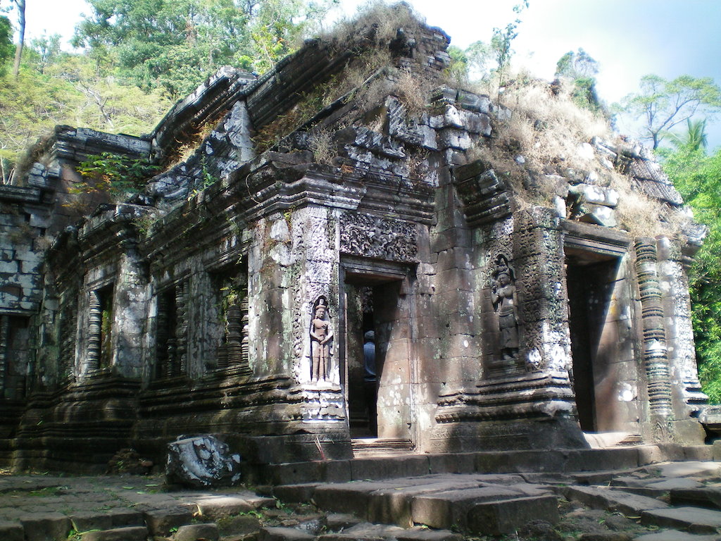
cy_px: 270
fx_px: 791
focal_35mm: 38
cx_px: 360
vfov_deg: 37.7
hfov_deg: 49.0
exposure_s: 1/200
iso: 64
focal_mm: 6.3
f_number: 3.1
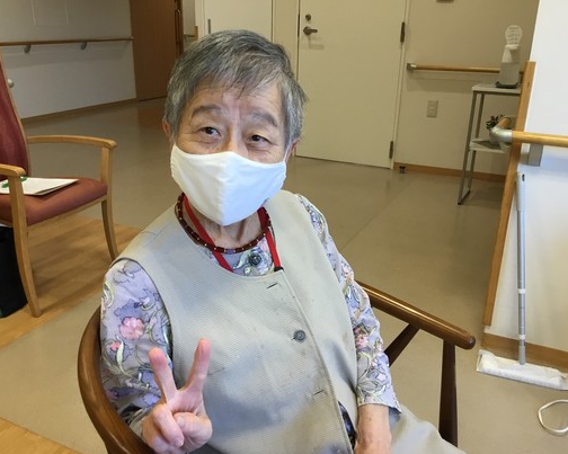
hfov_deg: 54.2
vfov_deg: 44.5
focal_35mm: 33
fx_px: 555
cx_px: 286
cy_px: 231
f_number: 2.4
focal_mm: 3.3
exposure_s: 1/30
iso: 25
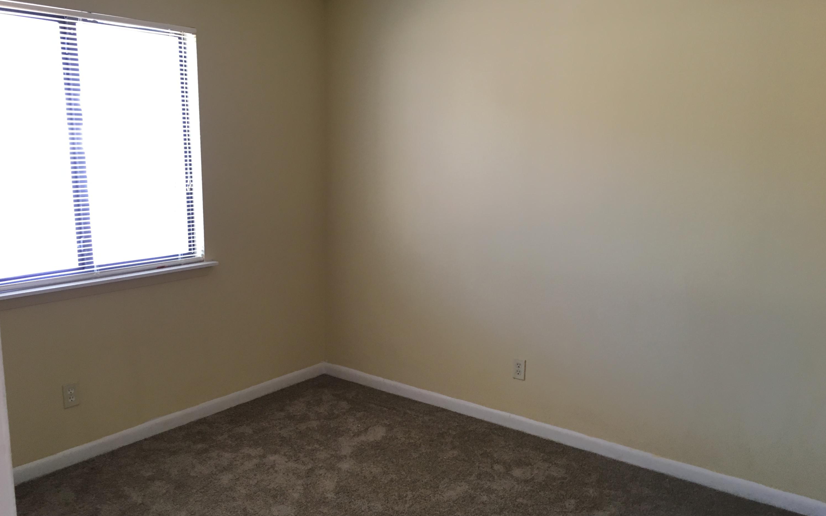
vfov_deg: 40.5
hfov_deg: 61.2
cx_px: 415
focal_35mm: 31
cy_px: 285
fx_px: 698
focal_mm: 4.15
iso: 100
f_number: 2.2
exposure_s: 1/30
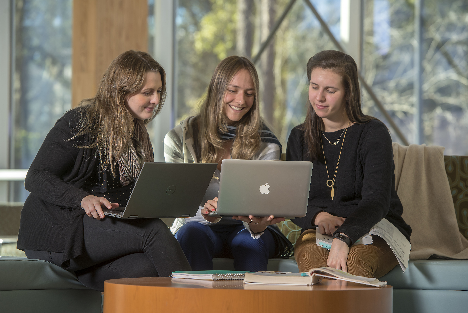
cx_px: 234
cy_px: 156
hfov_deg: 14.1
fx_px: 1886
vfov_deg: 9.5
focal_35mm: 145
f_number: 4.5
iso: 160
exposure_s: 1/80
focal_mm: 145
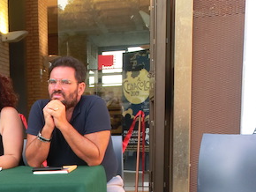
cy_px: 202
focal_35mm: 83
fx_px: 614
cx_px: -30
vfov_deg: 17.3
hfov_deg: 22.2
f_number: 3.9
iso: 100
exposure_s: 1/60
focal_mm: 6.61
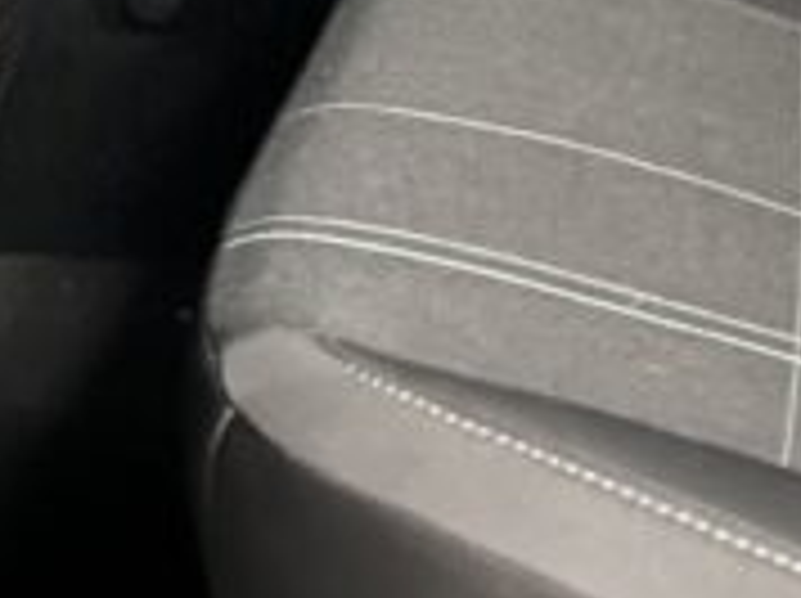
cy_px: -737
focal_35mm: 117
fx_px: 2704
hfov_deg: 16.7
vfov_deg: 11.0
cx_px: 702
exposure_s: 1/15
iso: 1600
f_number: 1.5
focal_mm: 5.7
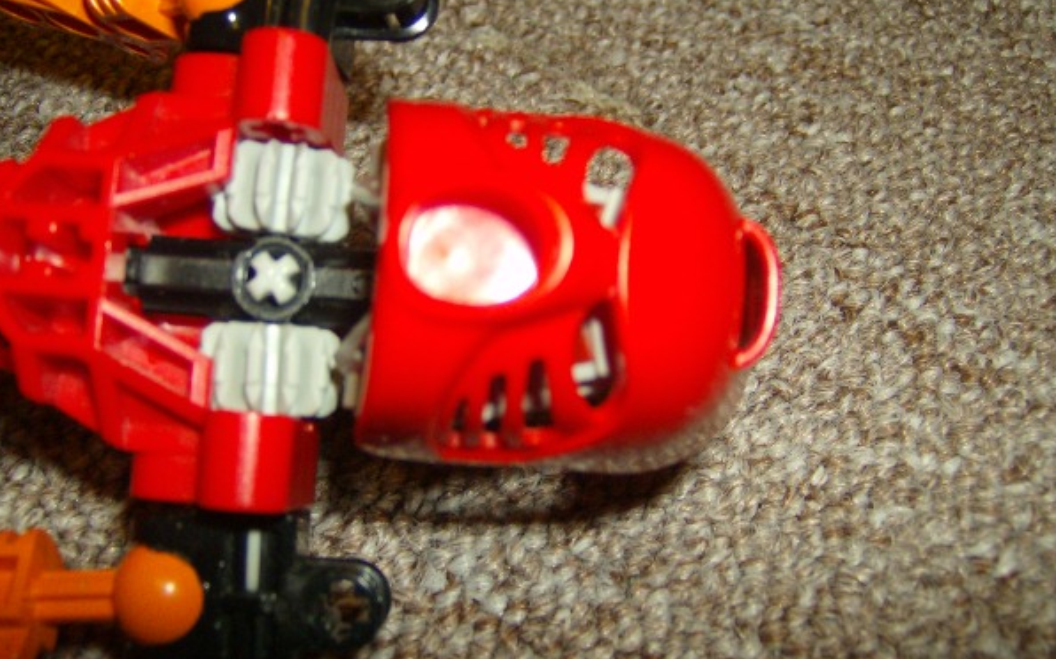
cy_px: 296
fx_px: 1180
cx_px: 526
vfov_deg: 31.2
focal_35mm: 41
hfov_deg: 48.2
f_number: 2.8
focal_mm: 6
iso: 200
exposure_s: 1/60
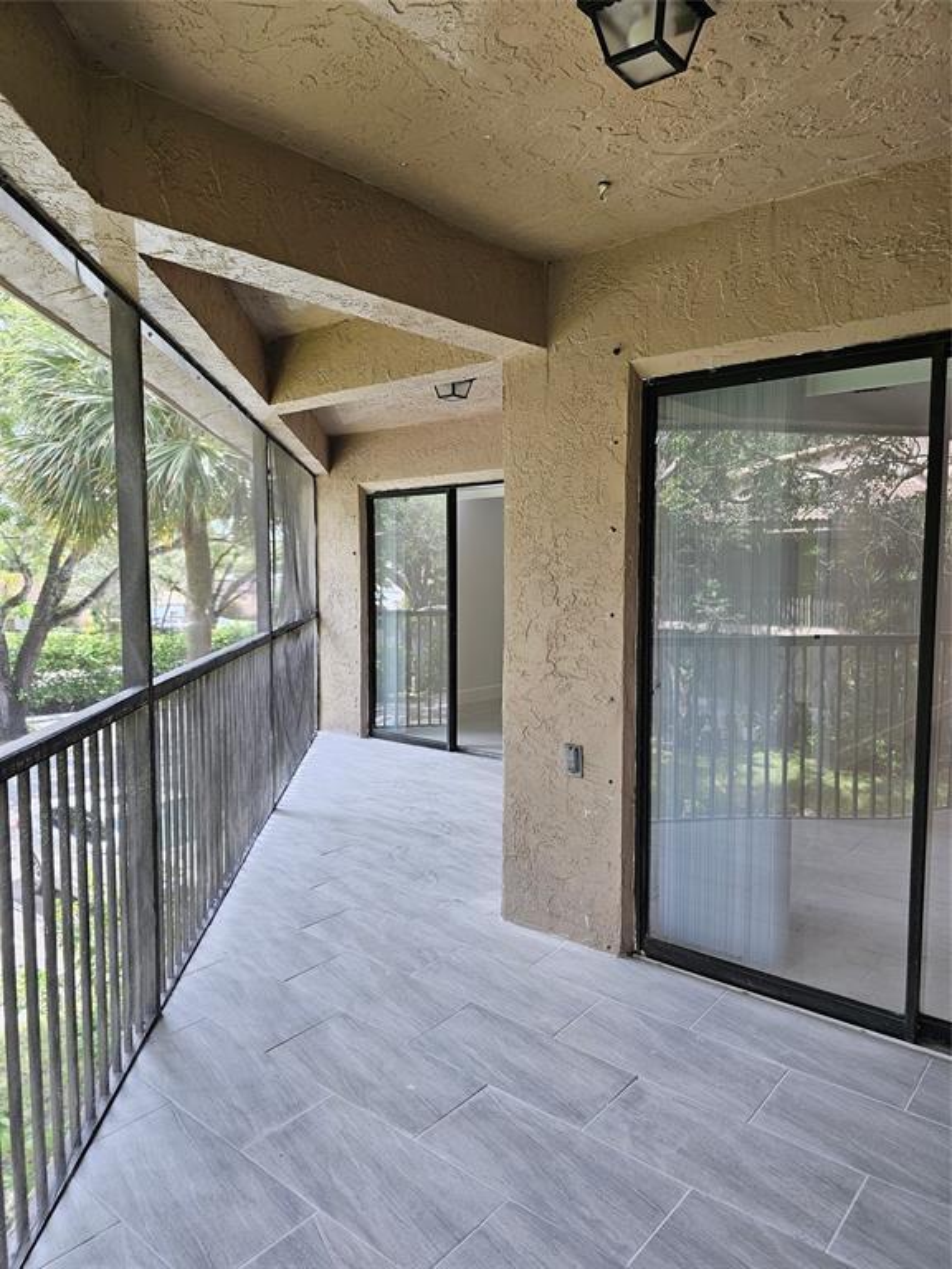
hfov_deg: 58.9
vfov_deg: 73.9
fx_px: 843
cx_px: 476
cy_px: 634
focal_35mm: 23
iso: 64
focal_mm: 6.3
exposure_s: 1/120
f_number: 1.7
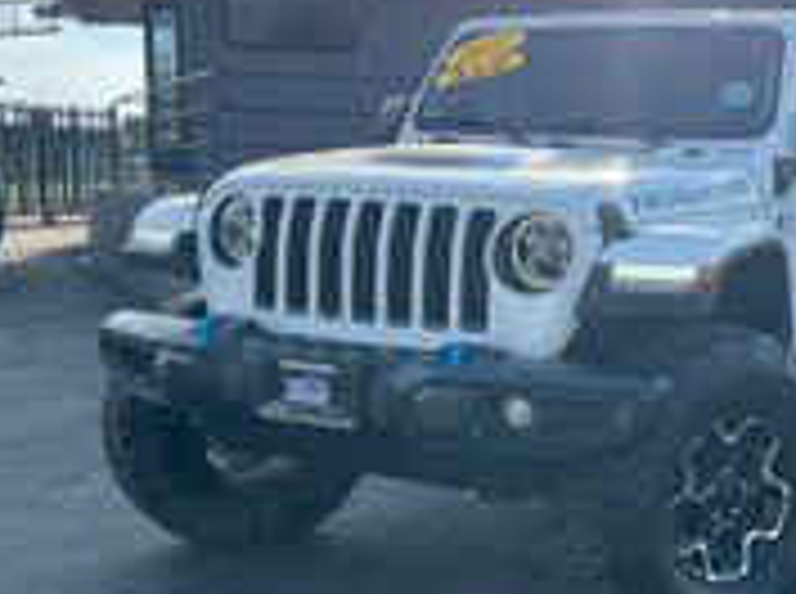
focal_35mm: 53
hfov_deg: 35.8
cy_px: 324
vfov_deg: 27.4
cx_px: 549
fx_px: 1216
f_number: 1.5
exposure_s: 1/1724
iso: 50
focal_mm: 5.7
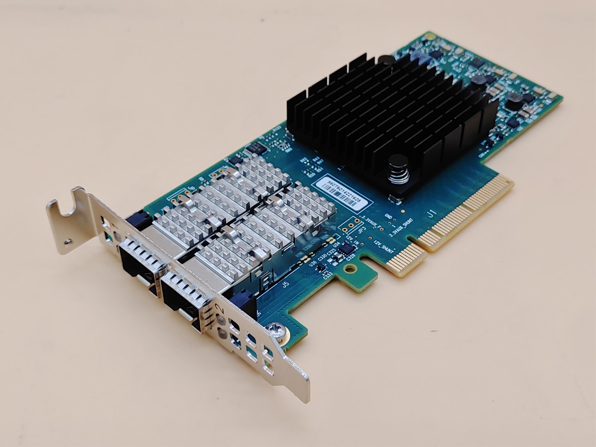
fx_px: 792
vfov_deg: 31.5
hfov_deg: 41.2
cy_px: 224
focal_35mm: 46
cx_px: 298
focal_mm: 4.36
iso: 50
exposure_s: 1/120
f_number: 1.8
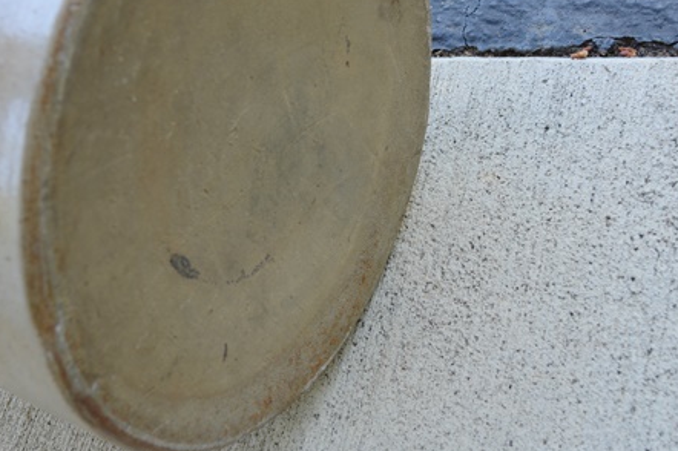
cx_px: 295
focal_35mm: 53
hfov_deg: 37.5
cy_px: 189
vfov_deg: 25.4
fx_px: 997
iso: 360
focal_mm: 26
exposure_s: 1/125
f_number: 5.6
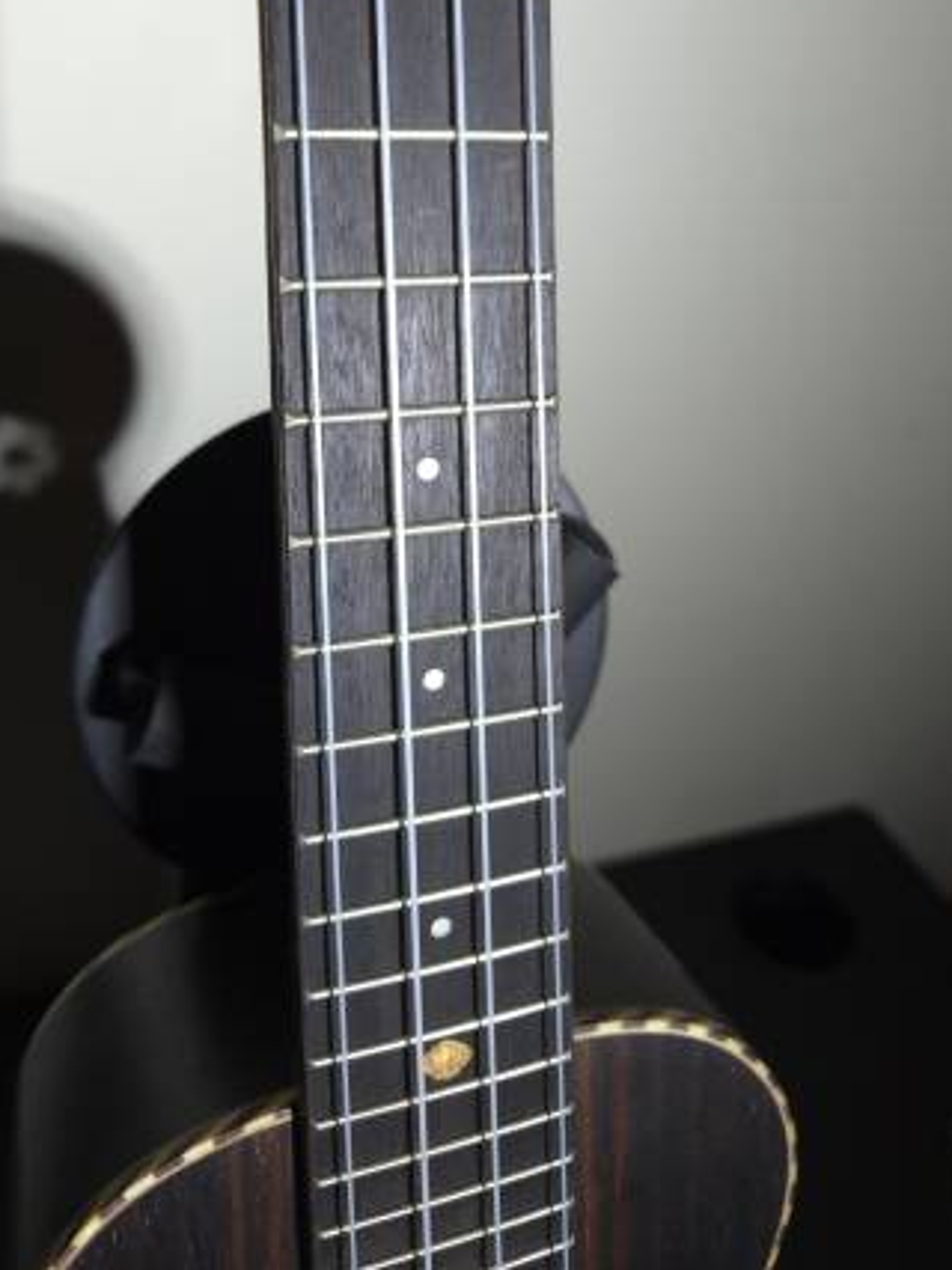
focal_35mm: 28
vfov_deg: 62.8
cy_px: 500
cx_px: 455
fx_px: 1027
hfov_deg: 49.7
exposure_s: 1/71
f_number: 1.8
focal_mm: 5.4
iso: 160
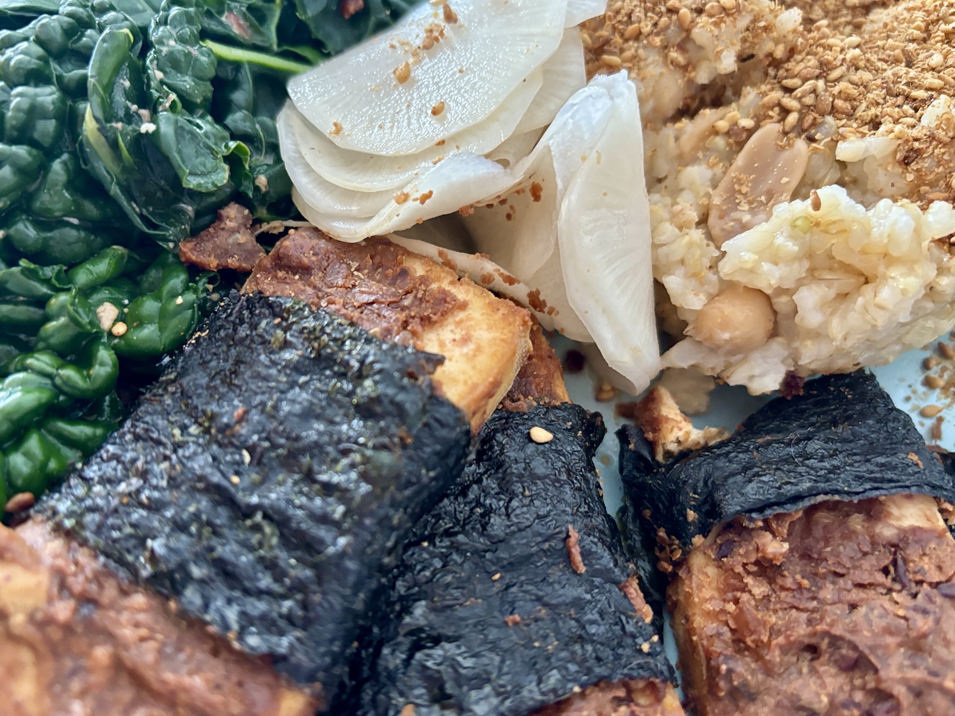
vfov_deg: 48.2
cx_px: 433
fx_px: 800
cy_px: 342
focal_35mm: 29
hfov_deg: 61.5
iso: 400
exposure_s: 1/60
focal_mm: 5.96
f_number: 1.6
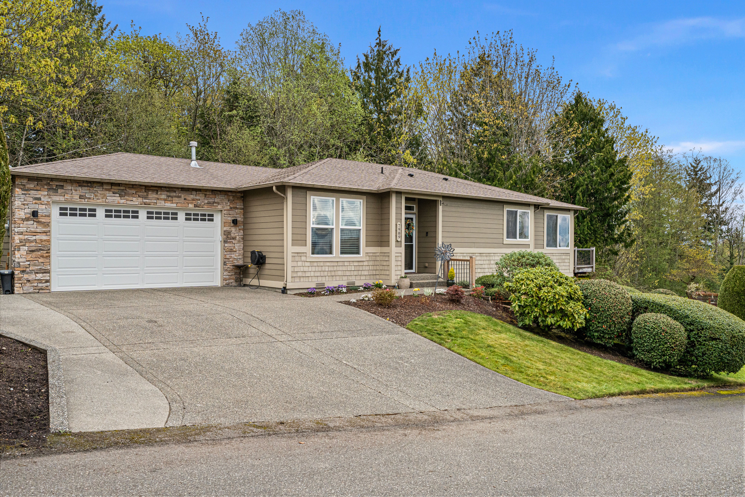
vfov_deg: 45.0
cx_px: 372
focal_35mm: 29
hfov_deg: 63.7
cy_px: 248
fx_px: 600
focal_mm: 29
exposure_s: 1/3200
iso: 1600
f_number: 6.3
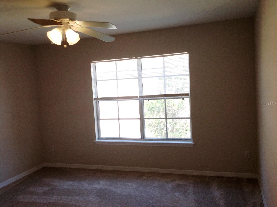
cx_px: 138
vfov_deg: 40.6
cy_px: 104
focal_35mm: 35
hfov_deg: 52.7
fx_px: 280
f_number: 2.4
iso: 64
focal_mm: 4.28
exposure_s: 1/120
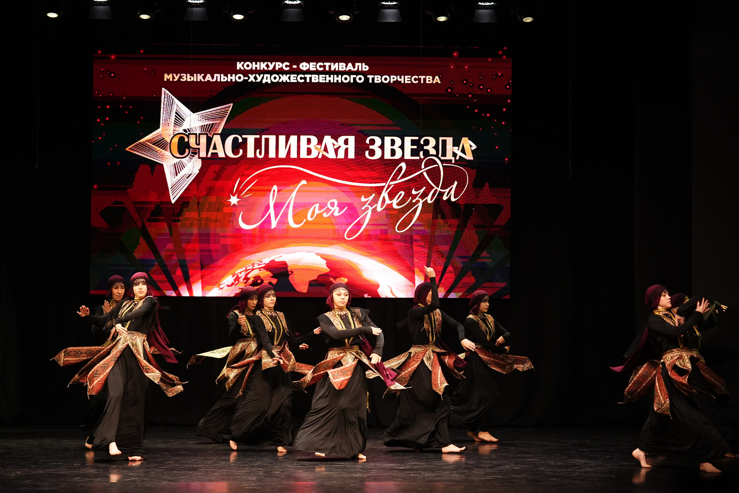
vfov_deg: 14.7
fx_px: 1909
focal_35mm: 93
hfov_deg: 21.9
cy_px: 246
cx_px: 370
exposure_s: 1/400
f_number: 2.8
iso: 2000
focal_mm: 93
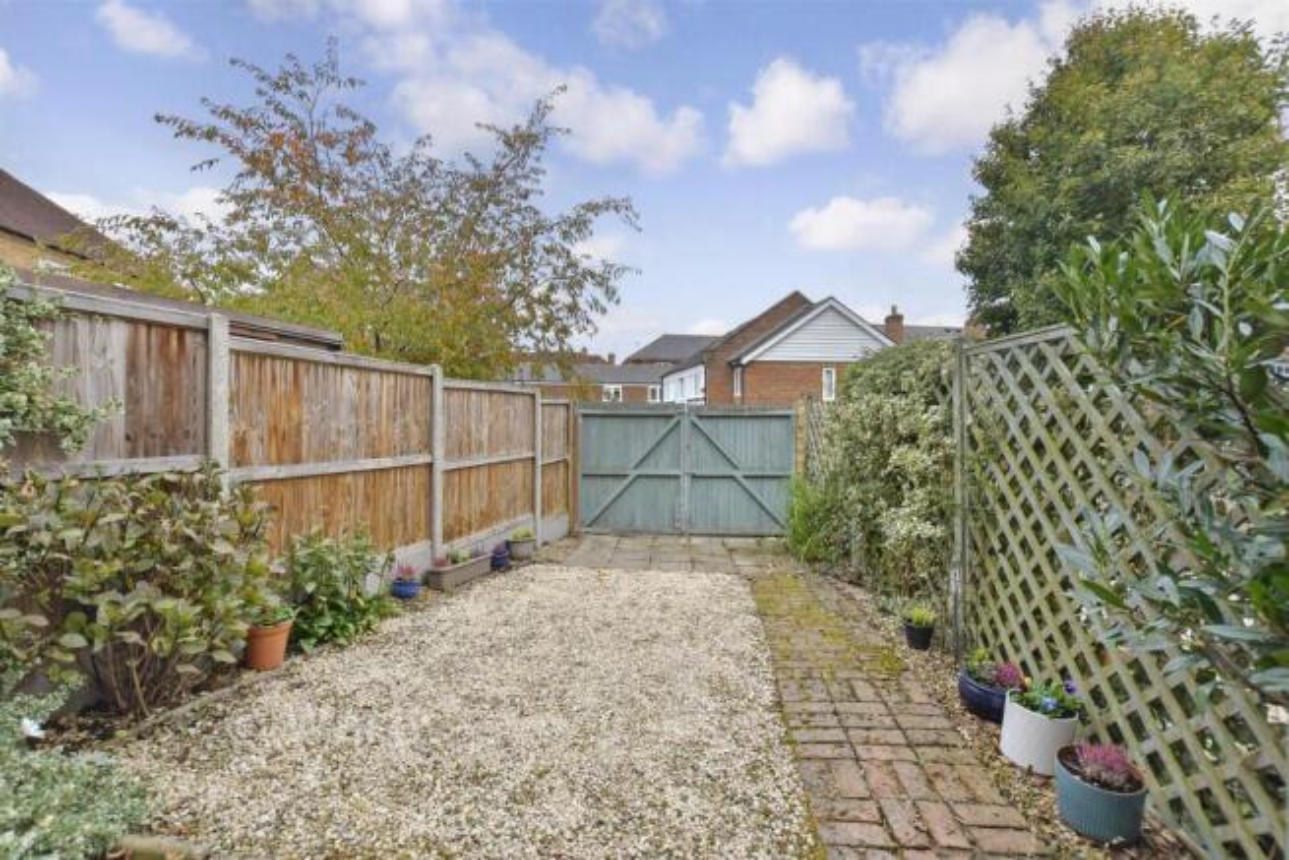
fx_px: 537
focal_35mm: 15
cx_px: 644
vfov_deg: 77.4
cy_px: 430
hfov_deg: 100.4
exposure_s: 1/80
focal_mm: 10
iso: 200
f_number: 8
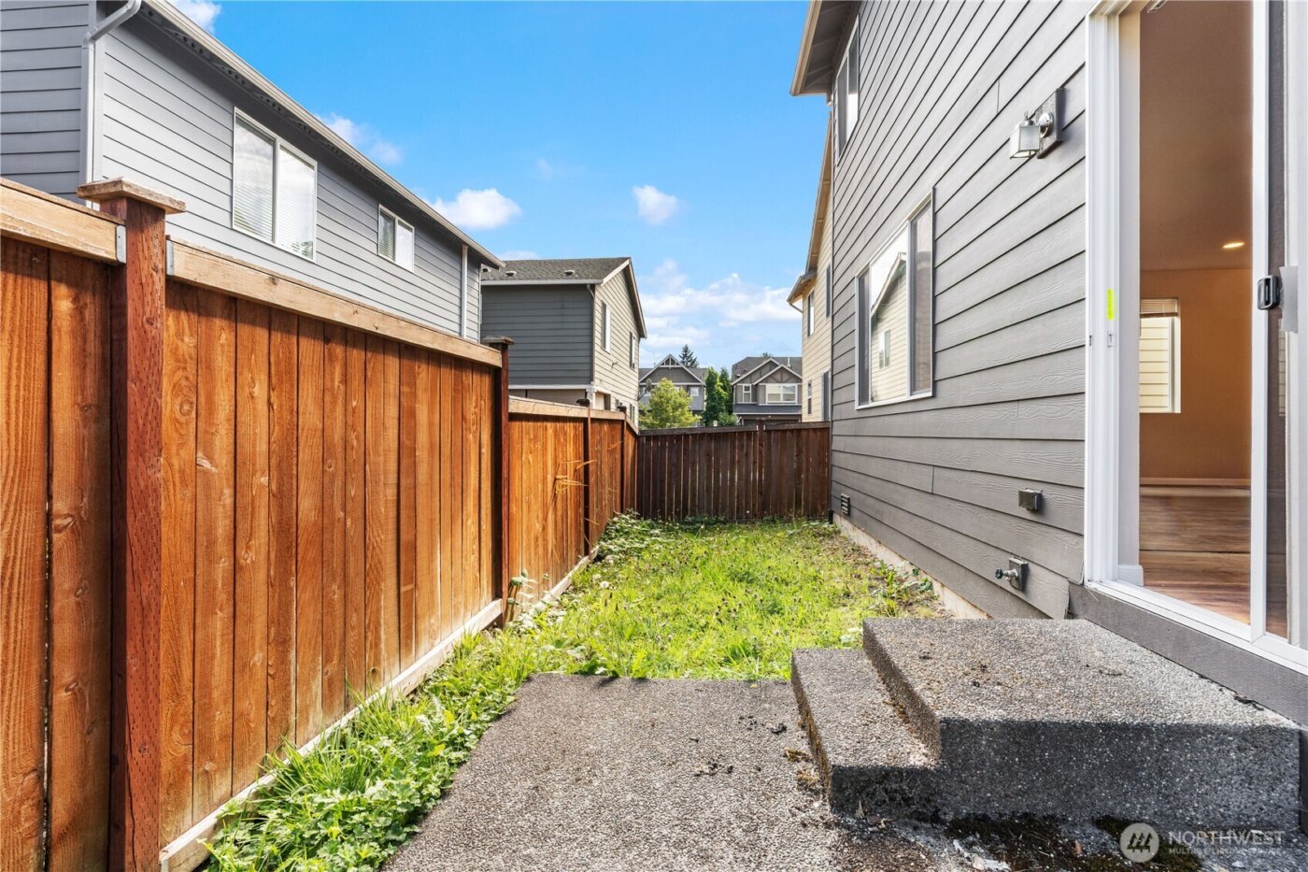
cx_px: 654
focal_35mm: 16
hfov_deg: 96.7
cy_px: 436
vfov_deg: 73.7
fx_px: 581
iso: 100
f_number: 11
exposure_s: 1/30
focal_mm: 16
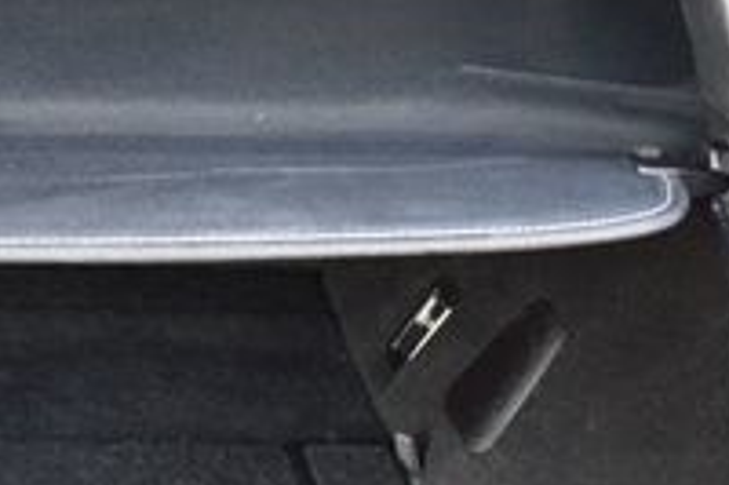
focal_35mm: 115
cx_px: -354
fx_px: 2327
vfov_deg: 11.8
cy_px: 449
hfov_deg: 16.3
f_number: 6.3
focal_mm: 24
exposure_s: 1/15
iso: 400
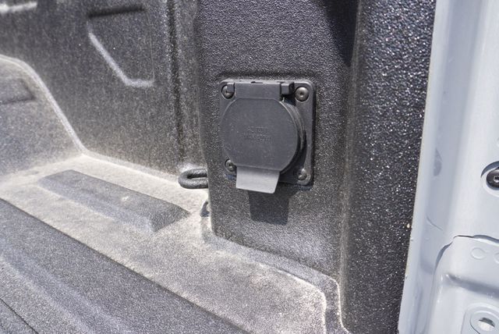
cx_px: 250
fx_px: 375
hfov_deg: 67.3
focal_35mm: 27
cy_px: 167
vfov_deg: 48.0
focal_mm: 18
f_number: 7.1
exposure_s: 1/100
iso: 100
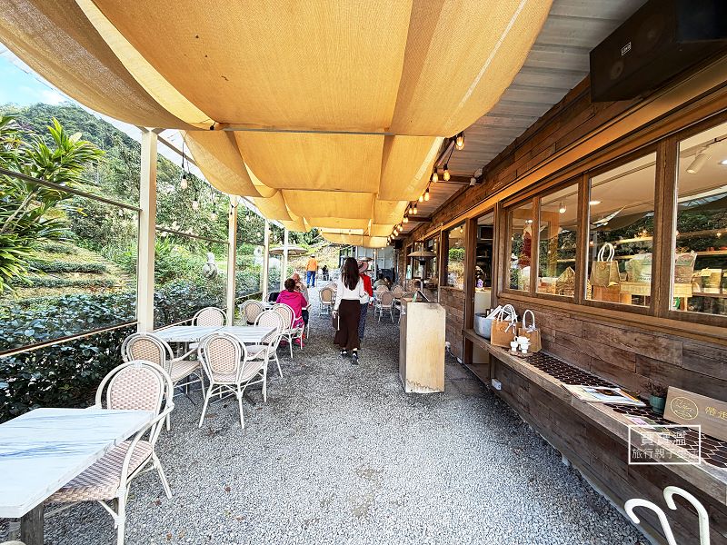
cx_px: 364
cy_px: 272
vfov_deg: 85.7
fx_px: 294
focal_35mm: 14
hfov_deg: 102.1
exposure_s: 1/120
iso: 64
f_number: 2.2
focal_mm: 2.22
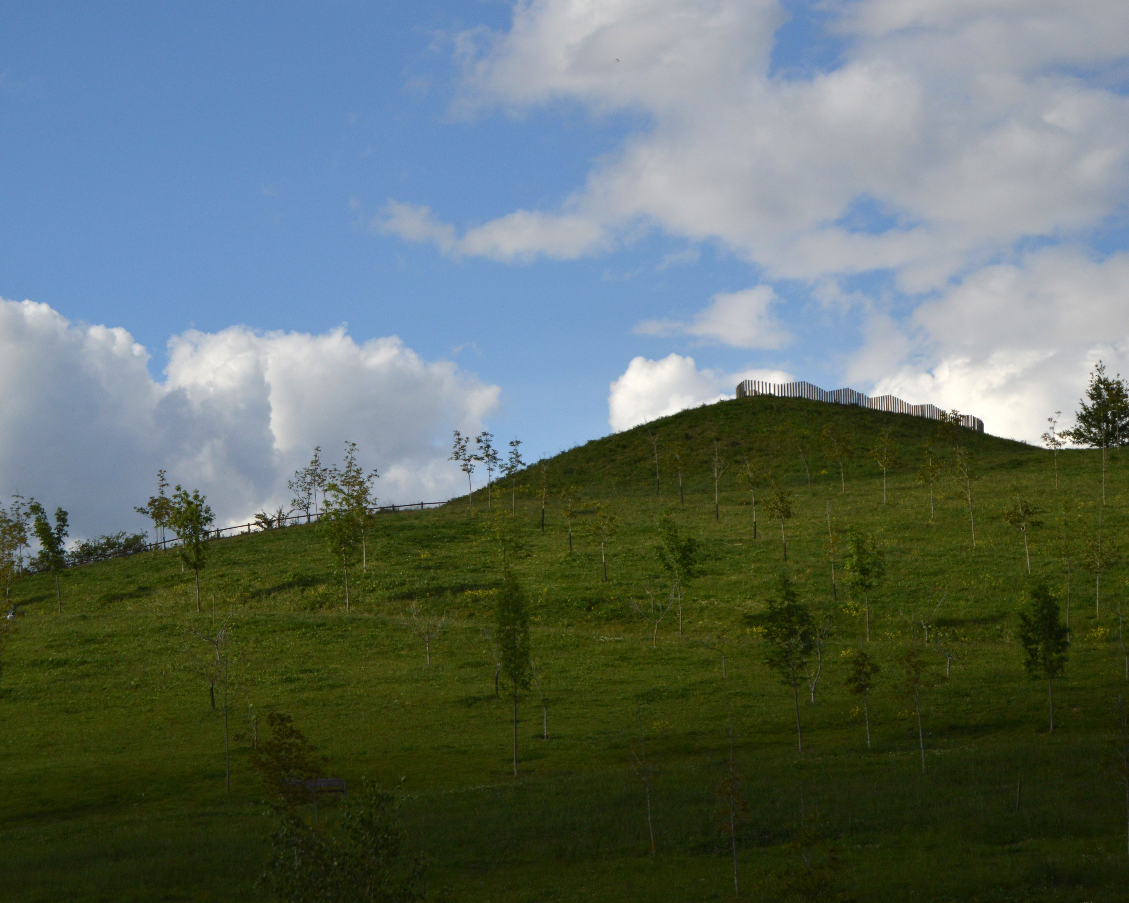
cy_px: 450
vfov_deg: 14.4
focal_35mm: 107
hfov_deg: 18.0
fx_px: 3563
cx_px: 375
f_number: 5.6
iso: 400
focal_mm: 55
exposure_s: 1/2000
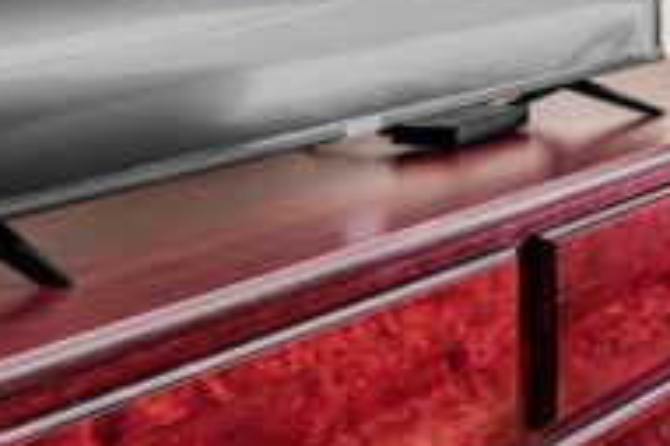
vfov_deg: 16.8
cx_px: 1778
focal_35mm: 75
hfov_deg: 13.4
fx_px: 1395
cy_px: -174
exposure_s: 1/15
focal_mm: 14
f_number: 9
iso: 250
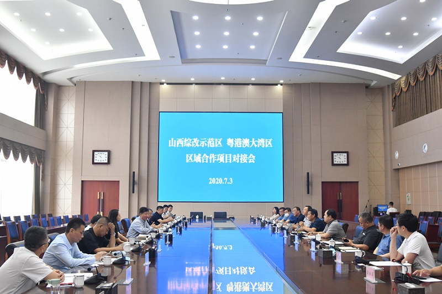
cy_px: 147
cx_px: 221
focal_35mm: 36
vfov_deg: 36.8
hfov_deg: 53.2
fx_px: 442
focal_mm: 24
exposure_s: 1/250
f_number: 4
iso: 1600
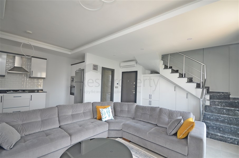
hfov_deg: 100.5
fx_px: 99
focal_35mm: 15
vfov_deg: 77.1
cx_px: 120
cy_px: 79
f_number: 4
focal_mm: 10
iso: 360
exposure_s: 1/60
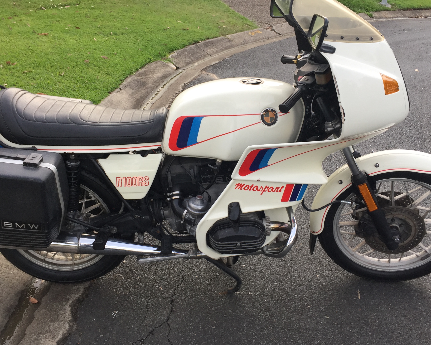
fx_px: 472
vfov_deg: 40.1
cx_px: 205
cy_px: 169
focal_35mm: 37
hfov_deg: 49.1
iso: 32
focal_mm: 4.15
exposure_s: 1/205
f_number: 2.2
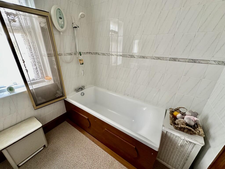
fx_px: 91
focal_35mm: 14
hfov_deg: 102.1
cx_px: 112
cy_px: 84
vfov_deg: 85.7
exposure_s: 1/64
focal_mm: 2.22
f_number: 2.2
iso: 320
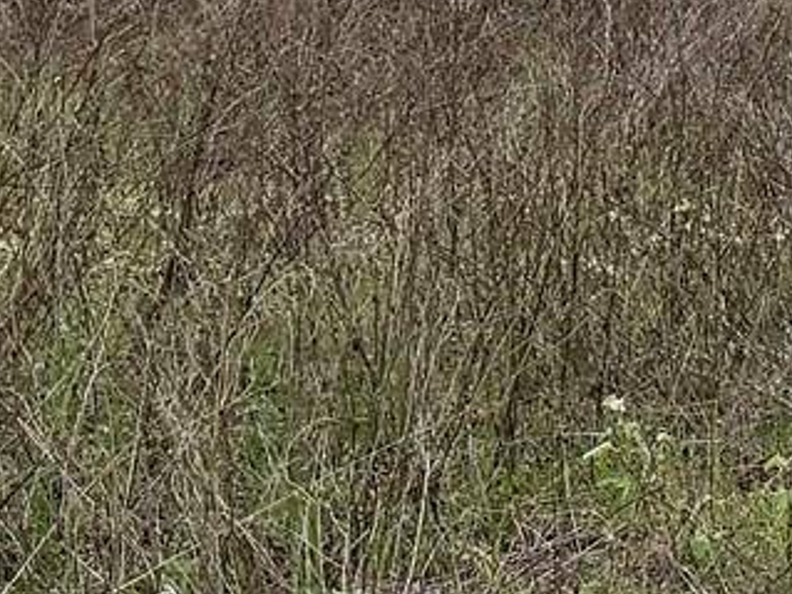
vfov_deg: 9.1
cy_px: -596
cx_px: 1413
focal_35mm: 154
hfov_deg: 11.9
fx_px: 3522
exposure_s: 1/5714
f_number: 1.78
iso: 100
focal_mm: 6.76
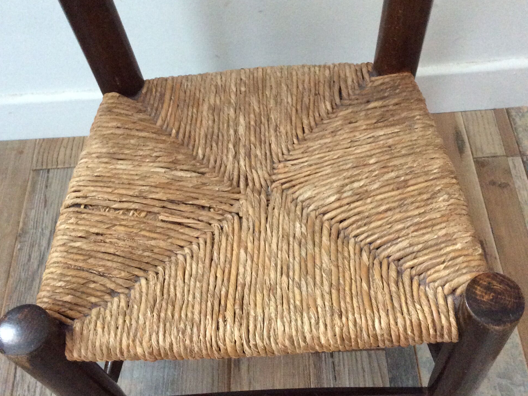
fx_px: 656
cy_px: 178
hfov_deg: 43.8
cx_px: 264
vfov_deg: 33.6
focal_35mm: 43
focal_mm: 3.3
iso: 250
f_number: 2.4
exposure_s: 1/17
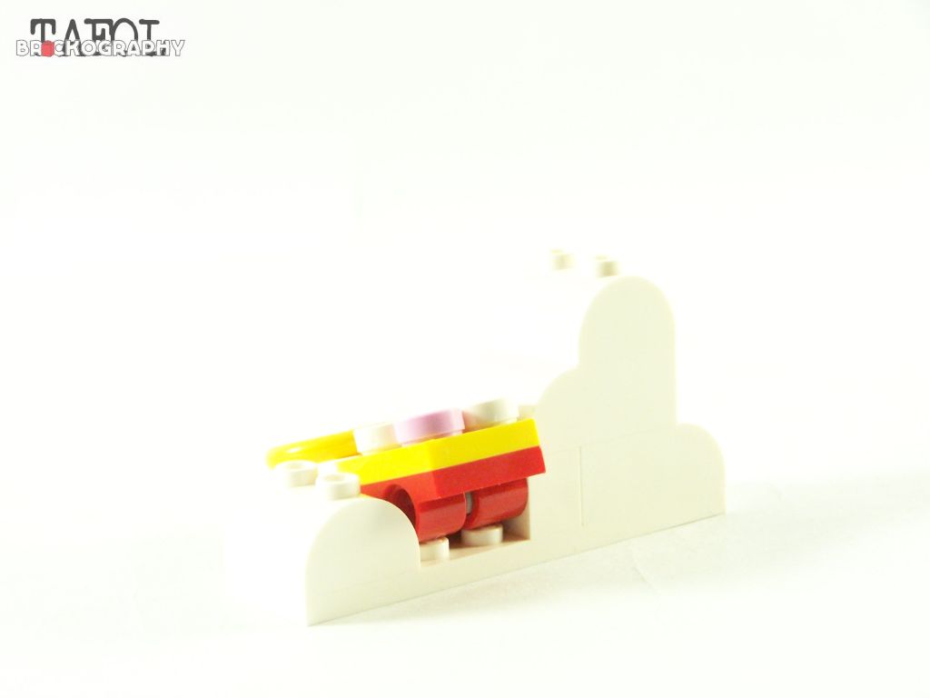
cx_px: 465
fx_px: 2525
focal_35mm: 94
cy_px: 349
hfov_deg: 20.9
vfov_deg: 15.7
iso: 400
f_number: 3.6
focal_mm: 15.6
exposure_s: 1/60
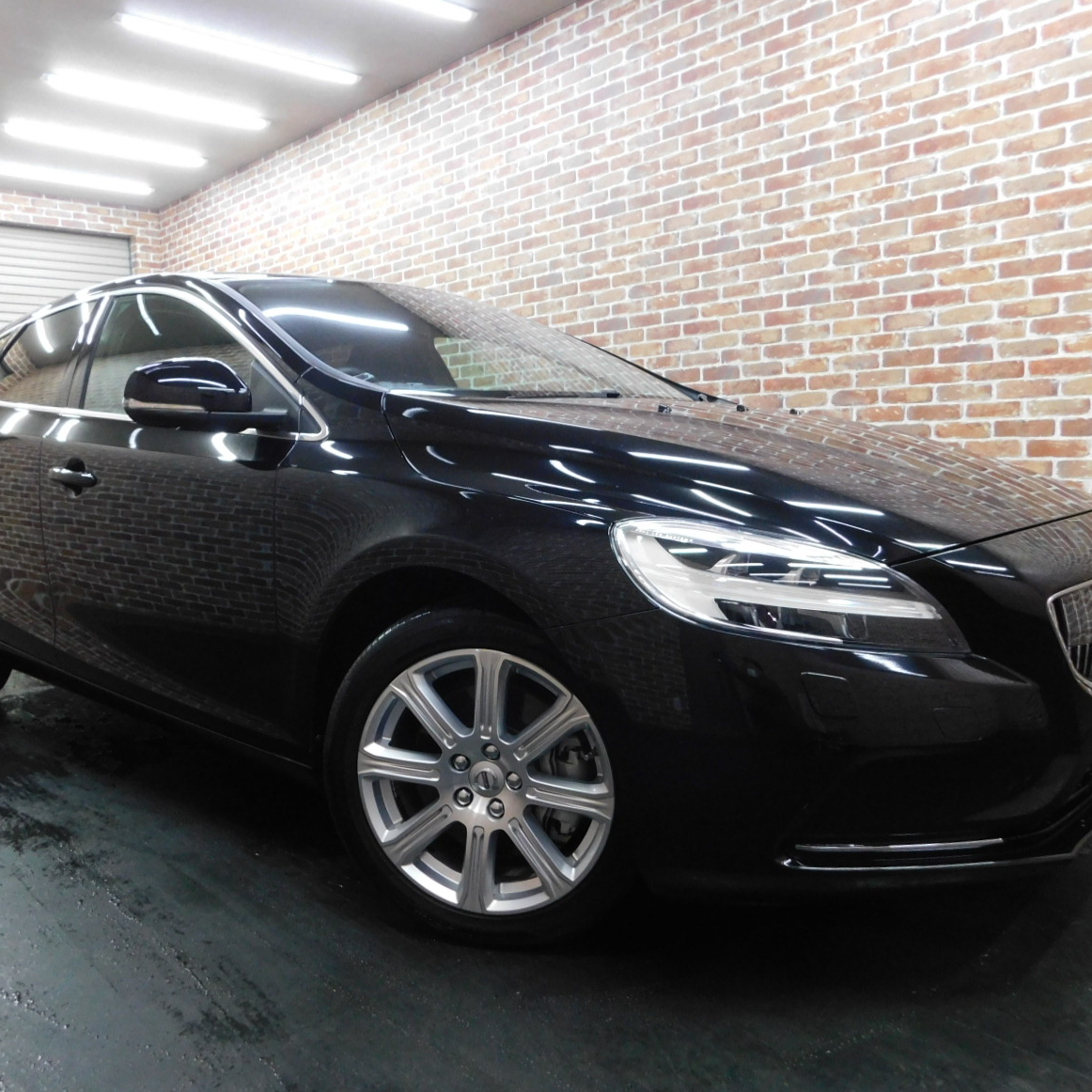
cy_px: 563
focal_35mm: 28
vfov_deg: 57.3
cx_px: 523
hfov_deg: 57.3
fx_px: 999
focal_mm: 4
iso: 360
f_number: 3
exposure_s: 1/30
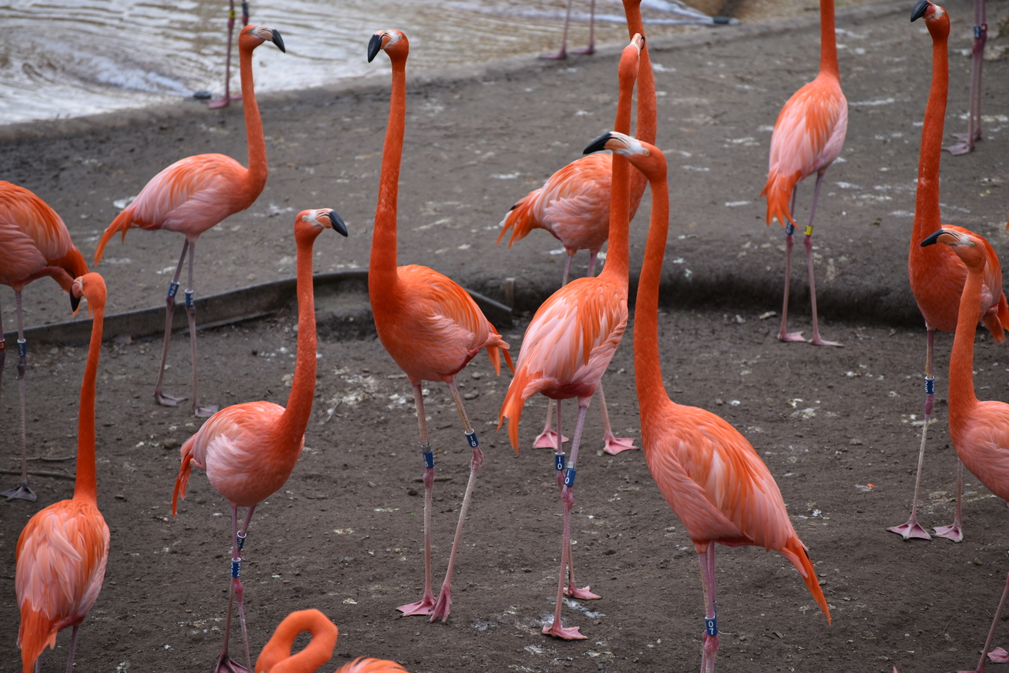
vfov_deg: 7.0
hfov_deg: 10.5
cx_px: 504
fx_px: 5466
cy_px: 336
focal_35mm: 195
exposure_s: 1/400
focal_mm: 195
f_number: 5.3
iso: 180
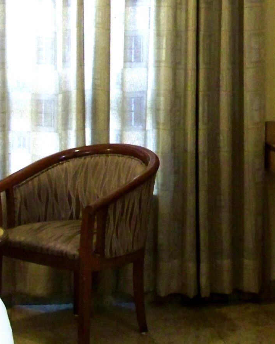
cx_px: 174
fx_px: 1027
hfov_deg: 15.2
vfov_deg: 18.8
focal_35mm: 101
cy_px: 73
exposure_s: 1/8
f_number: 2.8
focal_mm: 5.85
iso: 400
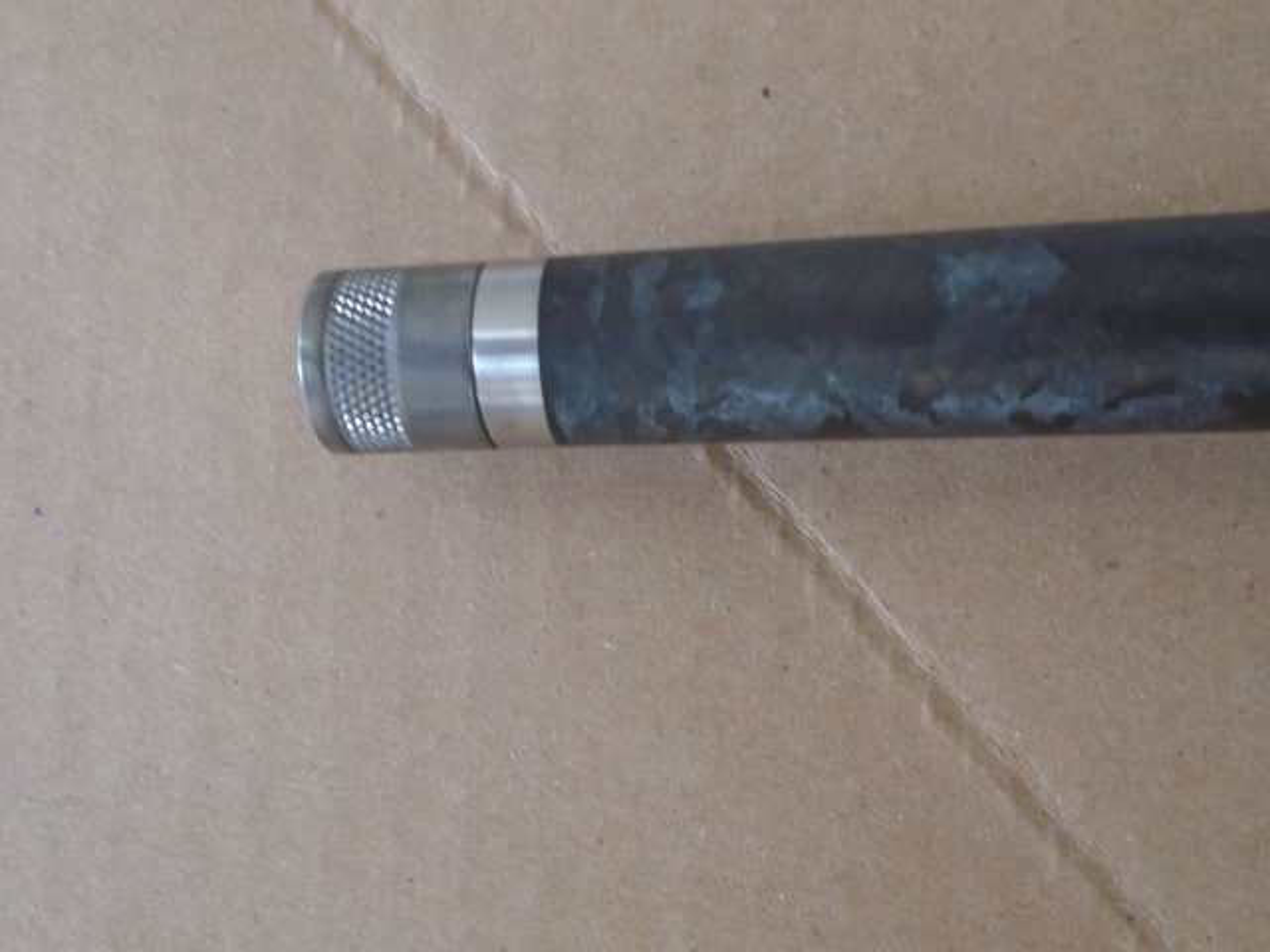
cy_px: 476
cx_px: 635
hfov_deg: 51.4
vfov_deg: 39.7
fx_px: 1321
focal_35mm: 36
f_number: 3.8
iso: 400
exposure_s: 1/15
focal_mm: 6.4
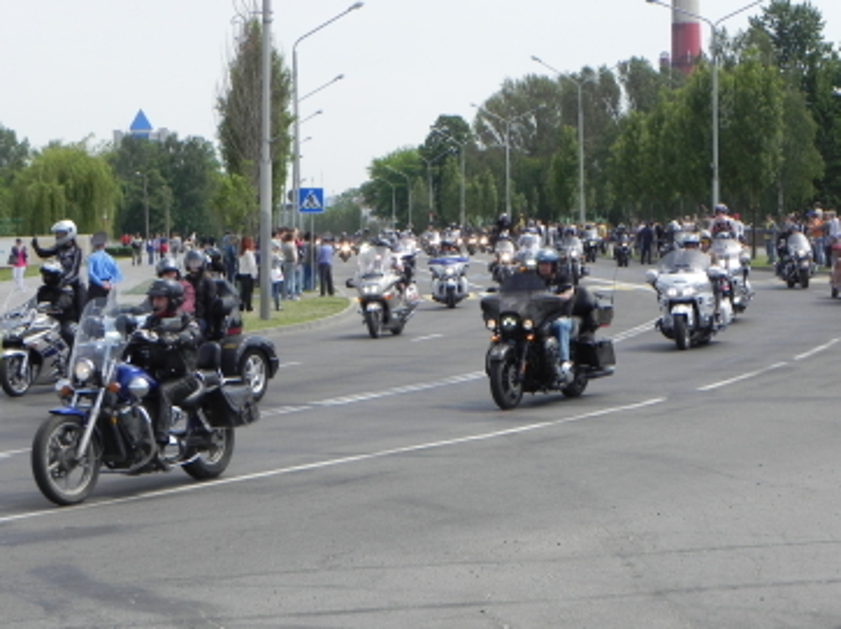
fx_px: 2282
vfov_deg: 15.7
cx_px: 437
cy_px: 316
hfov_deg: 20.9
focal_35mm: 94
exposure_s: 1/360
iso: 160
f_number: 7.1
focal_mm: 15.1
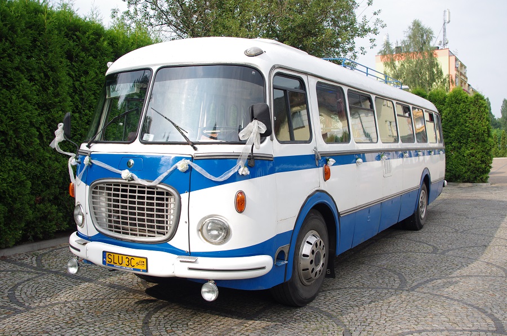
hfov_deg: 53.2
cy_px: 168
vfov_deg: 36.8
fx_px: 506
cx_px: 254
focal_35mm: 36
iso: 200
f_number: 5.6
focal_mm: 24.38
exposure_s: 1/500
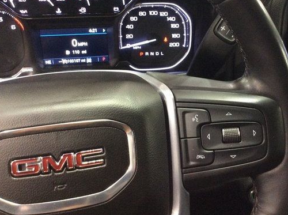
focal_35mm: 41
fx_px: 340
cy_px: 86
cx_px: 169
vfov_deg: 34.9
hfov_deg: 45.7
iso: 250
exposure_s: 1/17
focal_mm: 3.3
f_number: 2.4
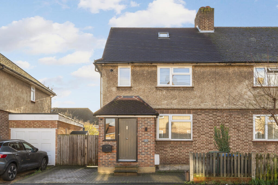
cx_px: 139
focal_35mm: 20
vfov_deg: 63.1
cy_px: 92
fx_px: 150
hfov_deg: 85.5
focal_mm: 19.5
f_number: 8
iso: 200
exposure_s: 1/100
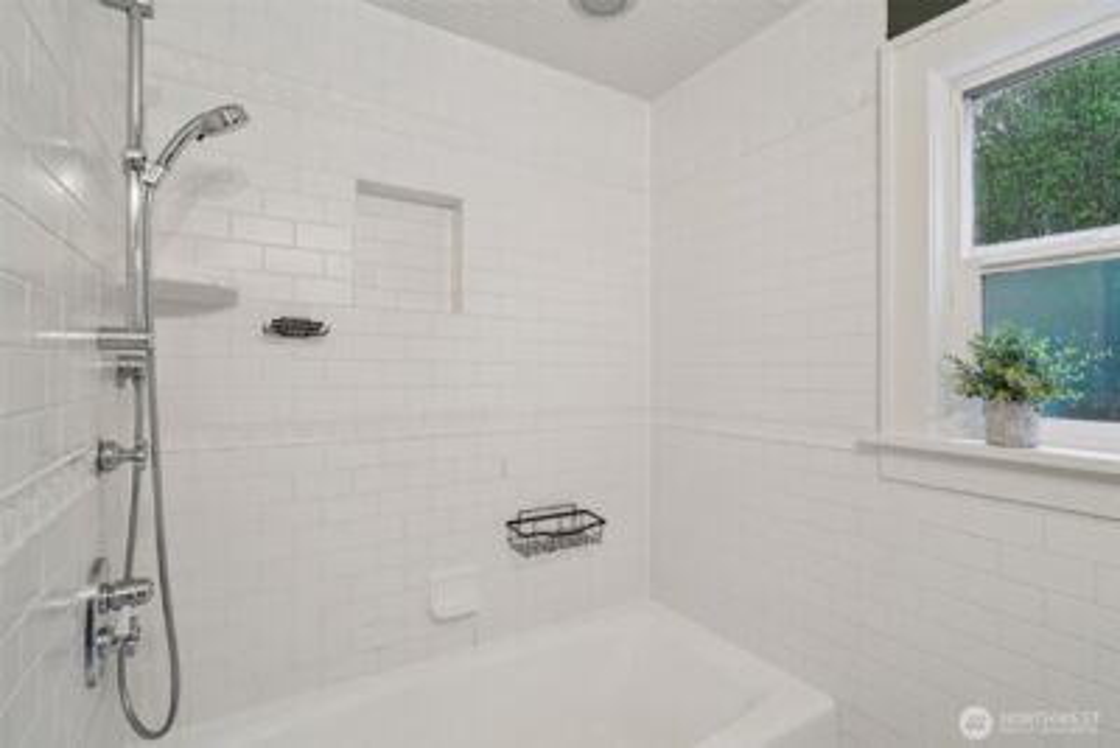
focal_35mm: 16
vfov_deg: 73.8
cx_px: 560
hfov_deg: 96.7
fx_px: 498
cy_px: 374
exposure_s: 1/30
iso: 1600
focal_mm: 16
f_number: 8
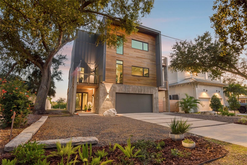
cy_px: 82
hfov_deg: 86.9
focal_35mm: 19
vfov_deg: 64.5
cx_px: 124
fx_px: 130
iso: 400
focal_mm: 19
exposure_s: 1.3
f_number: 8
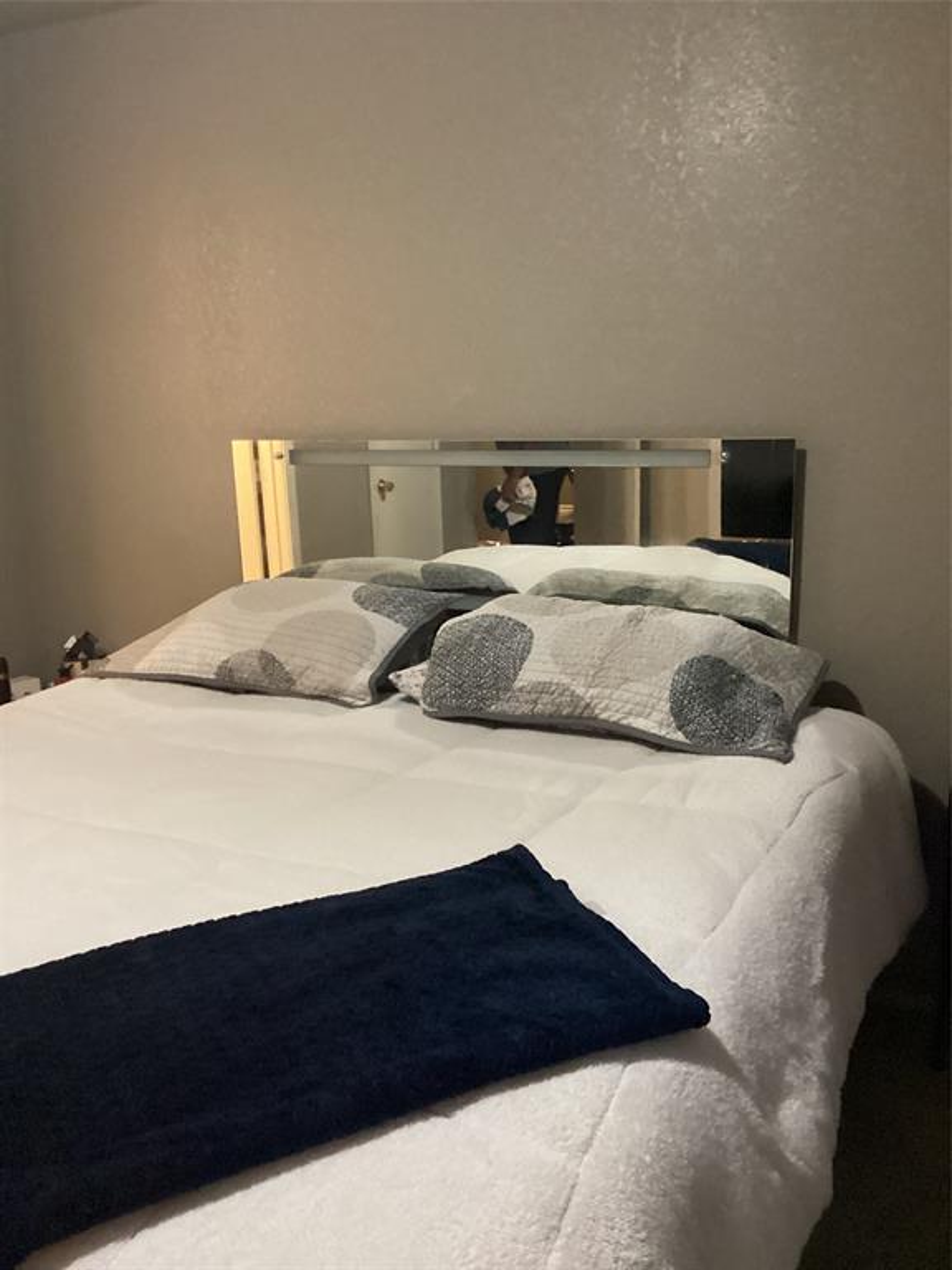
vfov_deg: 58.4
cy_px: 635
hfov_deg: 45.4
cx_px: 476
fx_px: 1137
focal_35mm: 31
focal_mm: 3.3
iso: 640
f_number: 2.4
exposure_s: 1/30
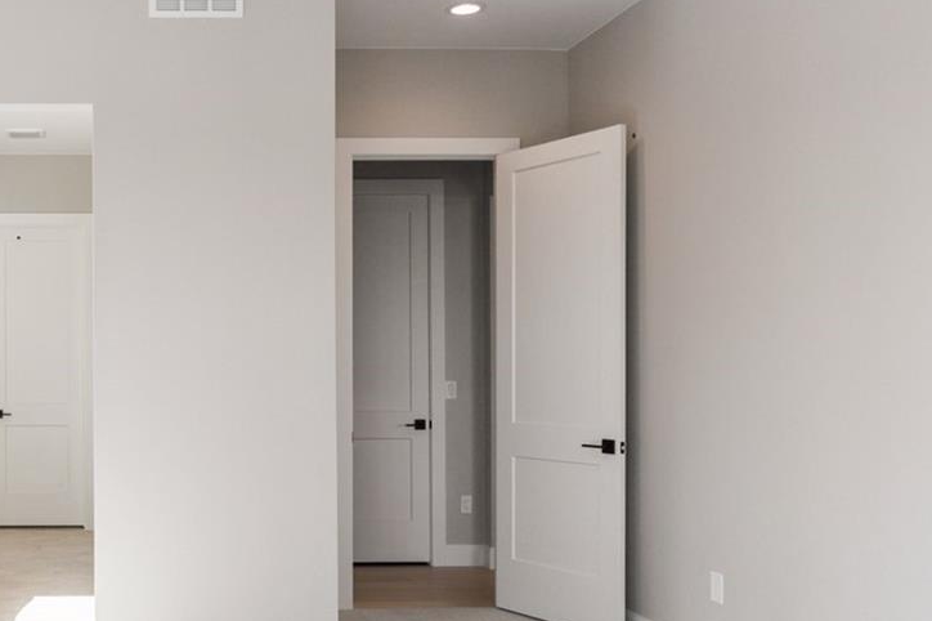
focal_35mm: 42
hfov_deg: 43.0
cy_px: 387
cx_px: 118
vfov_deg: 31.7
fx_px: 1087
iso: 400
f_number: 9
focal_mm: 19
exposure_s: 1/160
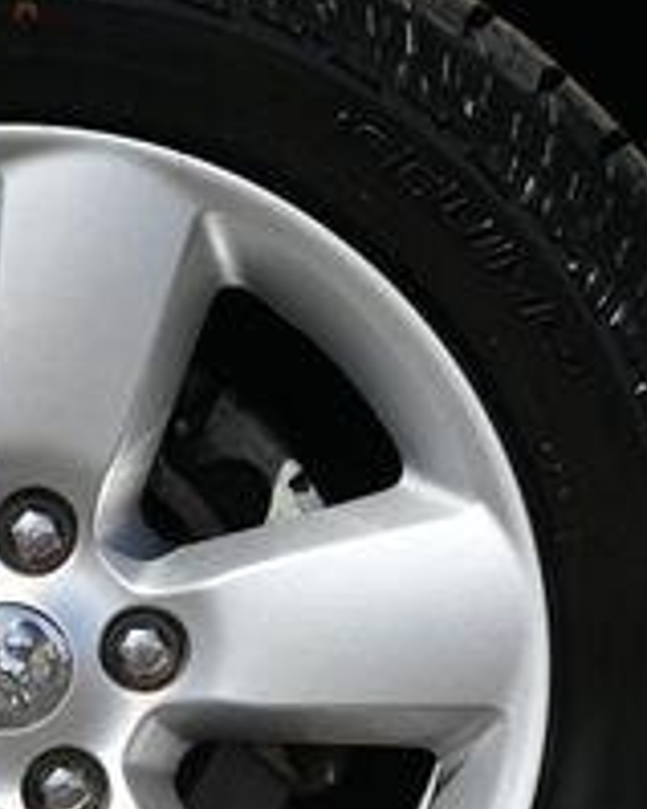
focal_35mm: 154
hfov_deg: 10.0
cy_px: 640
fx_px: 3689
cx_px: 8
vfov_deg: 12.5
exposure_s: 1/320
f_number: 6.3
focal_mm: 34
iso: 100
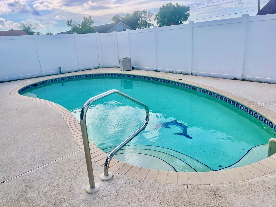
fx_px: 207
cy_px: 104
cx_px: 138
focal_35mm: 26
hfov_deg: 67.3
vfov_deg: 53.1
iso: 32
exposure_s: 1/5291
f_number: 1.6
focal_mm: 4.2
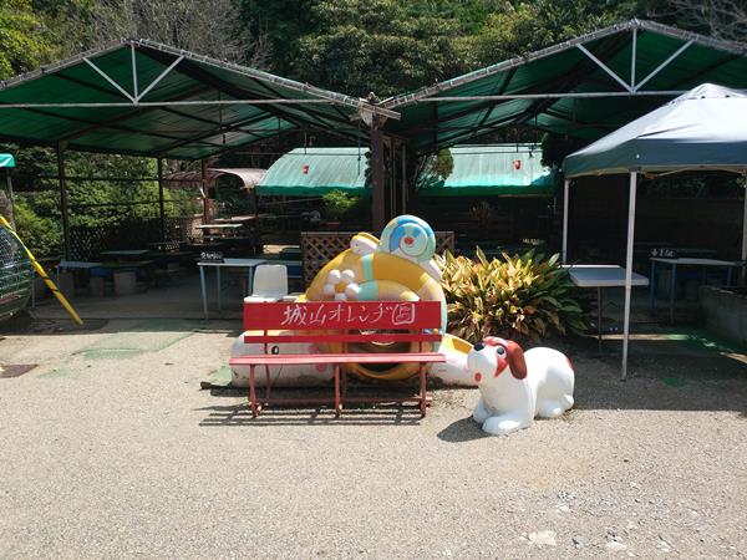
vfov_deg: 44.2
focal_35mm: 32
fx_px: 691
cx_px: 374
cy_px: 280
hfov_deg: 56.8
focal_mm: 4.5
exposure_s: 1/960
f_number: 2
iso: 100
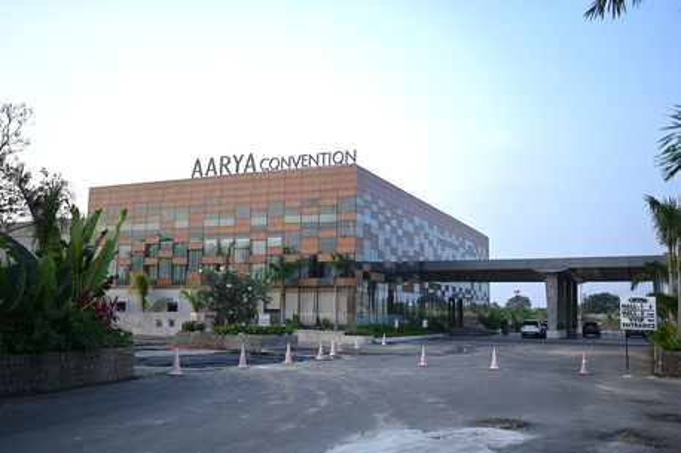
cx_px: 340
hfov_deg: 54.5
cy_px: 226
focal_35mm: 35
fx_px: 662
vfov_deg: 37.8
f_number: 1.8
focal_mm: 35
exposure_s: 1/400
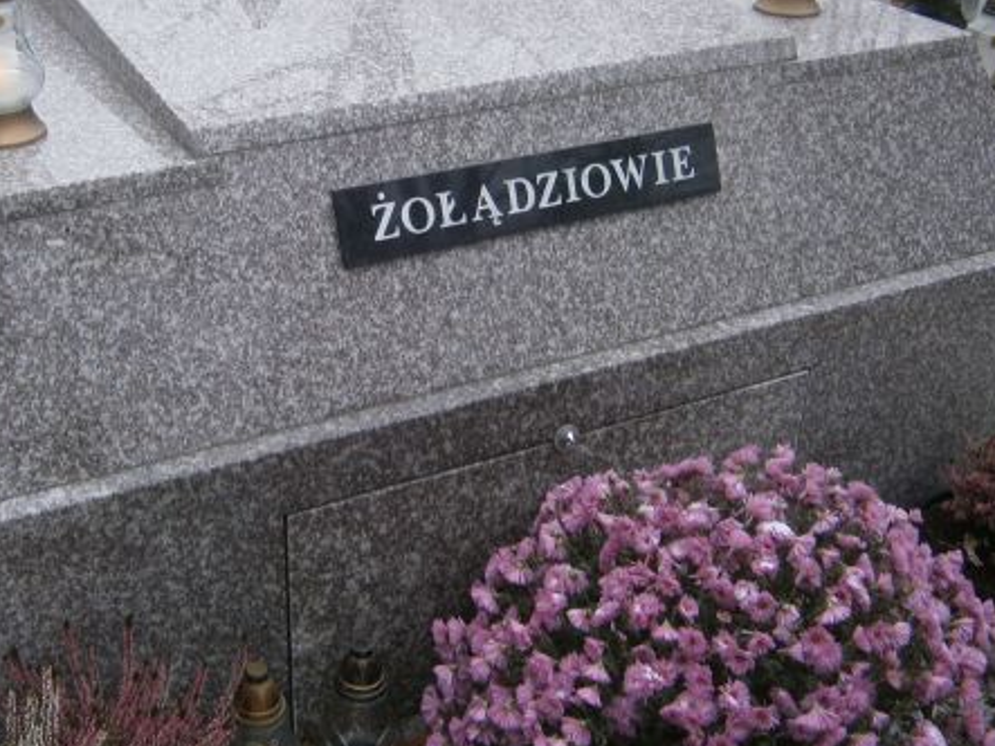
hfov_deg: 40.2
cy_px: 312
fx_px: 1351
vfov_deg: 30.8
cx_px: 375
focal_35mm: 47
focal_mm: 4.7
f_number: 2.8
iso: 80
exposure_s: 1/60
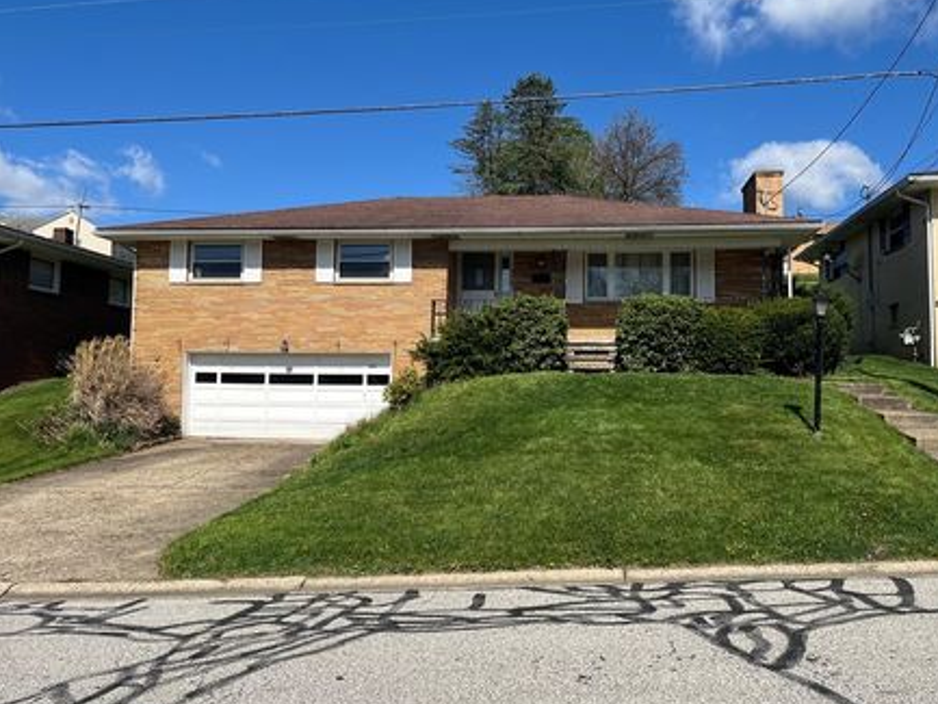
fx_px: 813
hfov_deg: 59.9
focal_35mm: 30
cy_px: 339
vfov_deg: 46.8
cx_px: 505
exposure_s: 1/4310
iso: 50
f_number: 1.6
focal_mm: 5.1
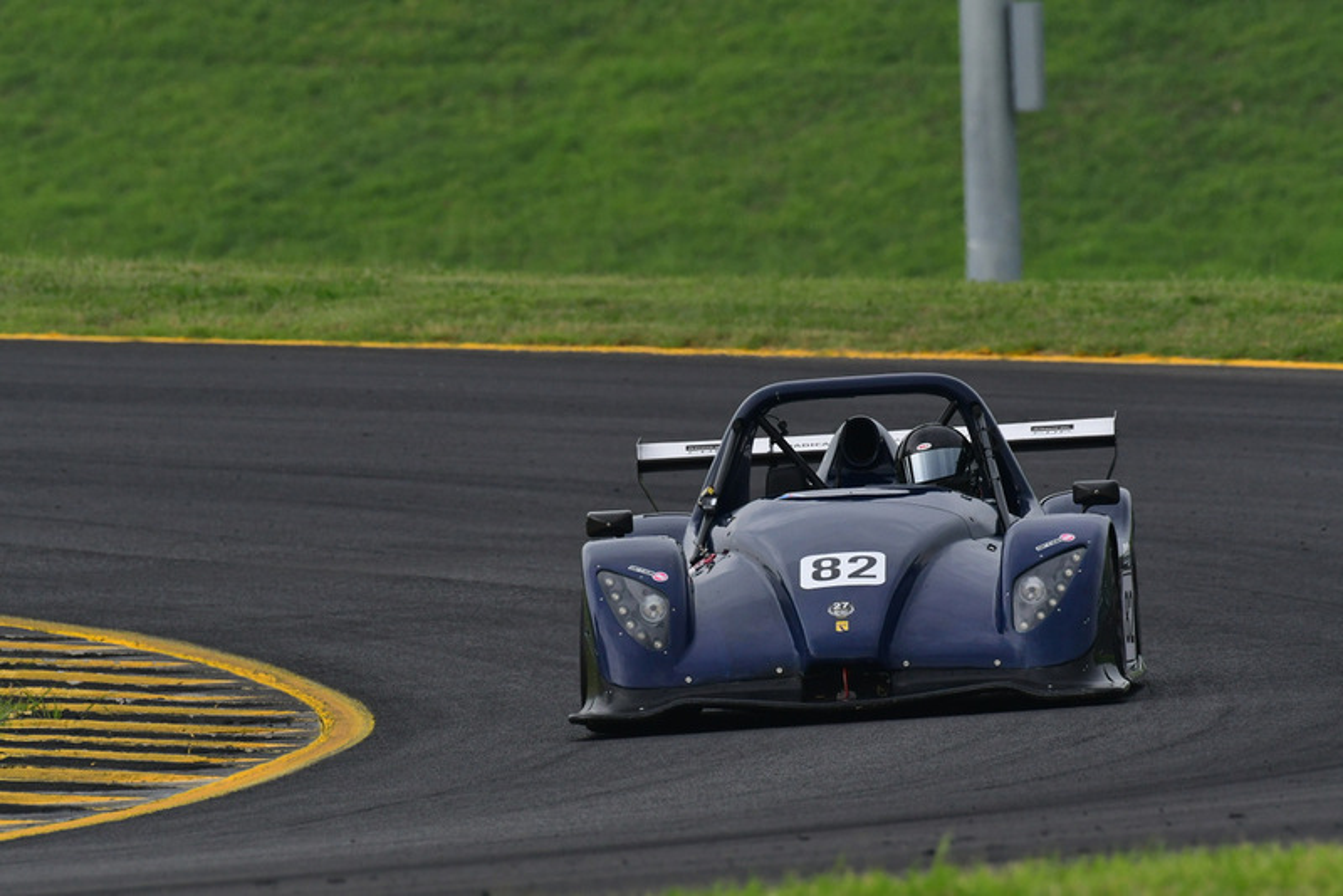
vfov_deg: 1.8
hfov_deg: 2.7
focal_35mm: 750
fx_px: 27988
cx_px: 672
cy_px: 448
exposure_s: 1/640
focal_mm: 500
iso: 800
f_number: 10
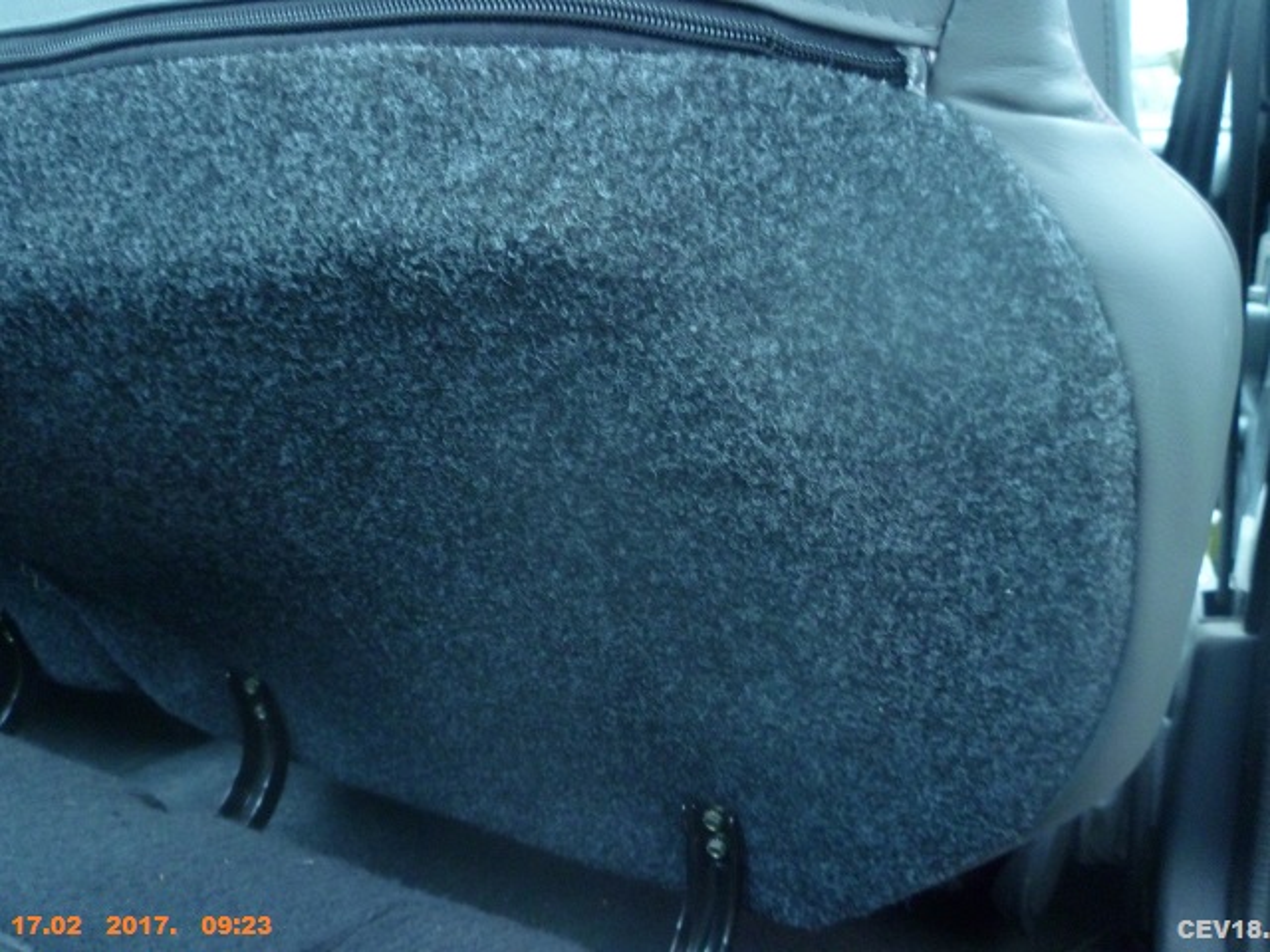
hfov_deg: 61.7
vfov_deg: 48.2
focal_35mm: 29
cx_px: 635
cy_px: 476
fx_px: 1064
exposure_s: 1/8
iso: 400
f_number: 3.3
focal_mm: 5.2
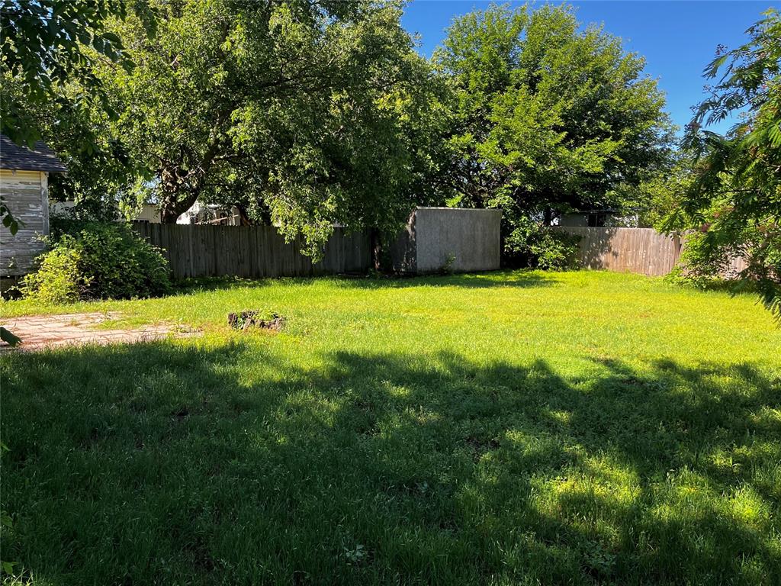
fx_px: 587
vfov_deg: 53.1
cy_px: 293
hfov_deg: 67.3
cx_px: 390
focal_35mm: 26
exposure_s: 1/821
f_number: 1.6
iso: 50
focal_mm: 5.1
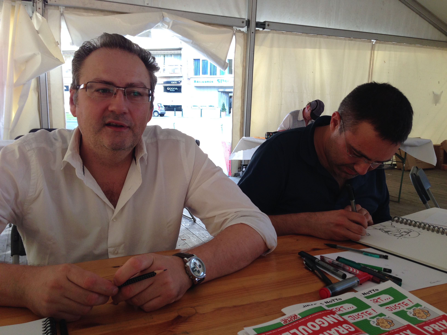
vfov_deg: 42.9
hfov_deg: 55.4
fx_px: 426
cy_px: 168
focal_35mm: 33
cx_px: 224
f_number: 2.4
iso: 80
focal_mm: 4.12
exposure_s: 1/120
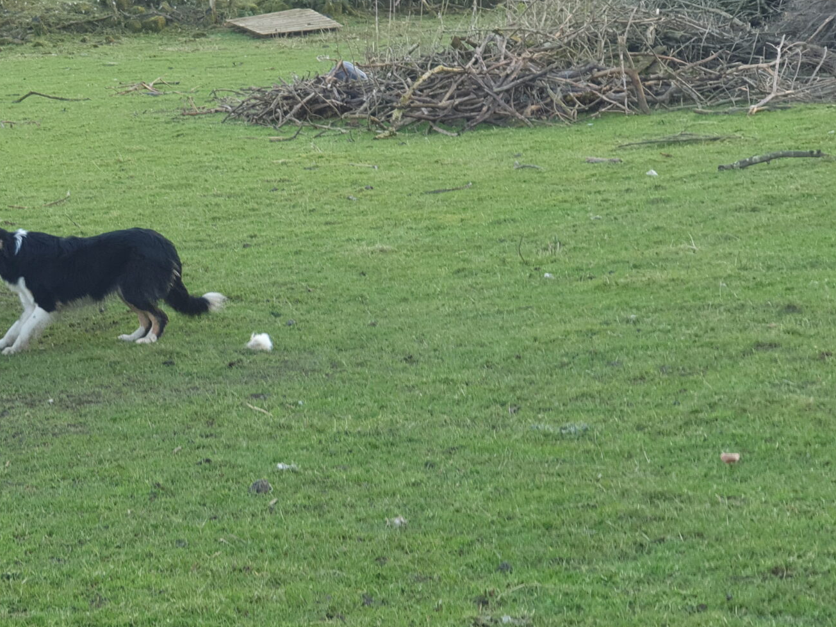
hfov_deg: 18.9
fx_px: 2464
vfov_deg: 14.5
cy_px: 293
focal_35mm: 102
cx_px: 83
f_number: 2.4
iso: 32
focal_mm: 6
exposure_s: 1/50
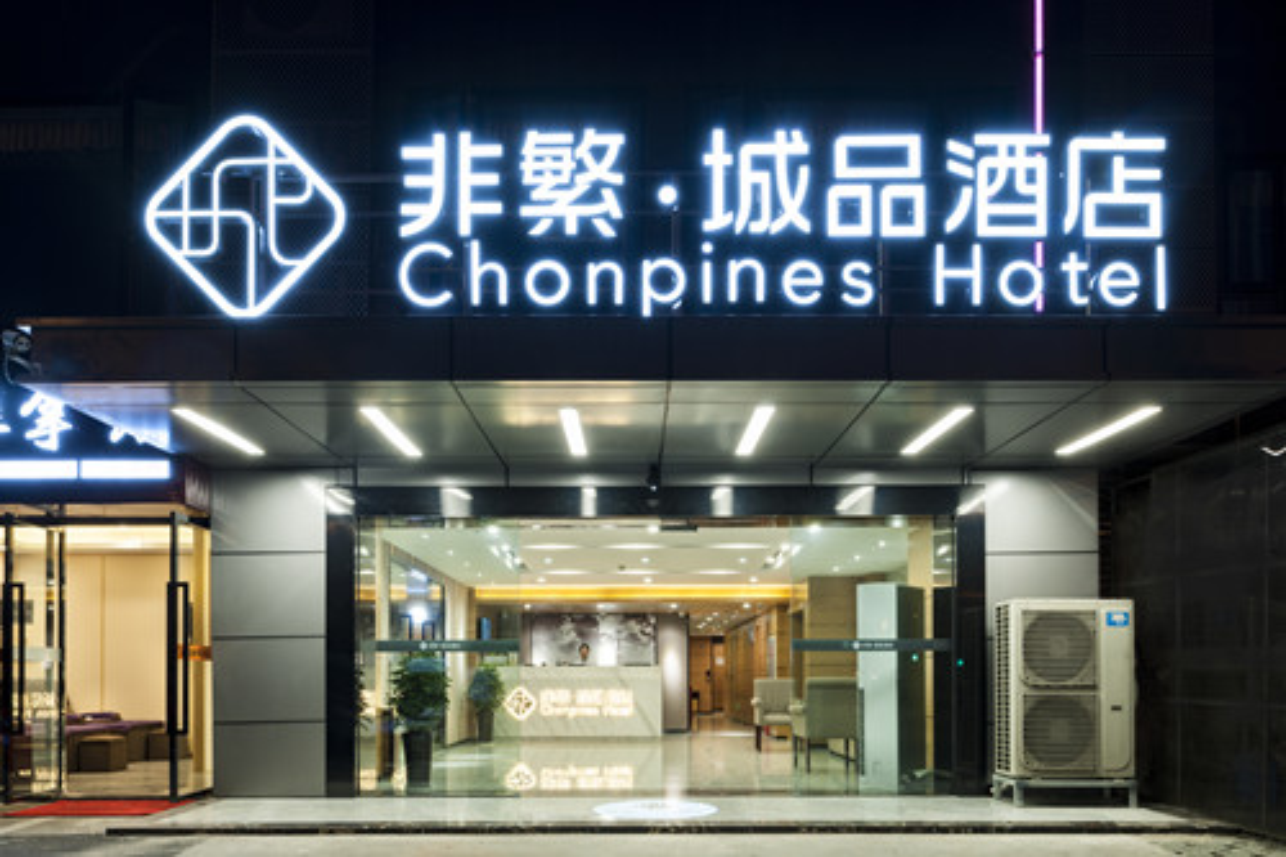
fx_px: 857
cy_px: 428
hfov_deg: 73.8
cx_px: 643
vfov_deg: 53.1
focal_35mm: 24
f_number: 13
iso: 100
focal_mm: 24
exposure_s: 3
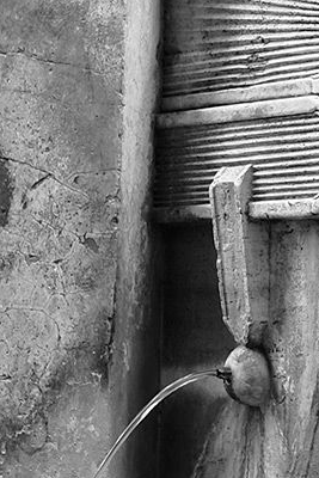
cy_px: 117
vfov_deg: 16.2
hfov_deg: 10.2
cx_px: 595
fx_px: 1673
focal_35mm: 126
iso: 200
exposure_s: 1/20
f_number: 8
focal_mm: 14
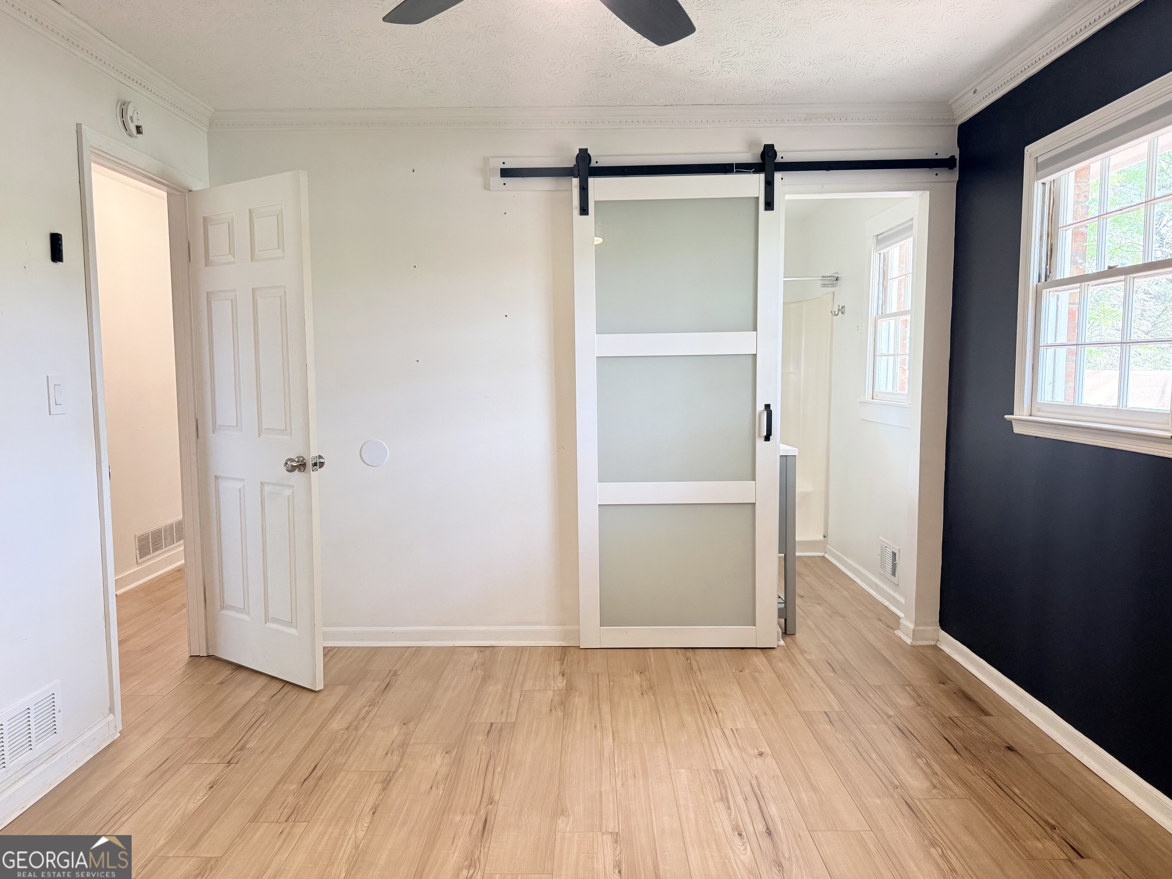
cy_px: 440
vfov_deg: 56.8
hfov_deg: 71.6
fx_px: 813
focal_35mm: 24
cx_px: 586
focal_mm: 6.76
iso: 160
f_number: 1.78
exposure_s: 1/60
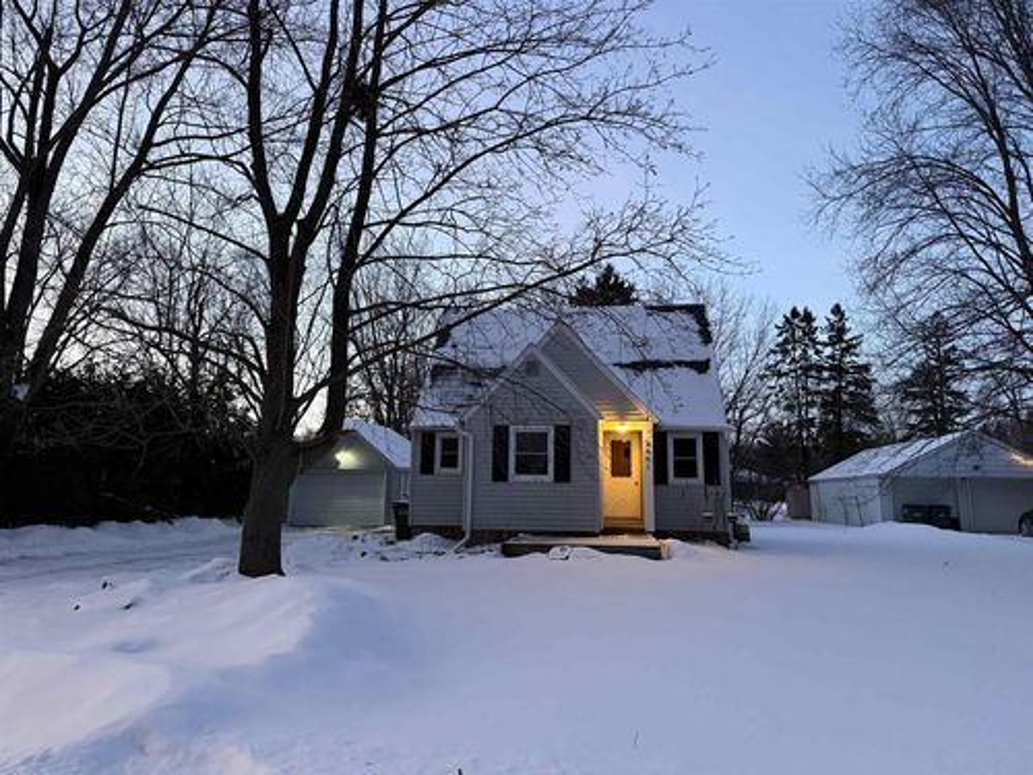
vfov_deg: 56.8
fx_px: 716
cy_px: 388
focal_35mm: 24
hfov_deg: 71.6
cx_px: 516
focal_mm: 6.76
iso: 500
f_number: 1.78
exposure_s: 1/60
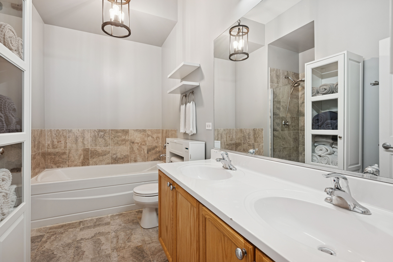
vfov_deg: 72.1
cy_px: 131
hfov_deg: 95.0
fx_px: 180
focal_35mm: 16
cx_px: 196
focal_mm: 16.5
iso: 400
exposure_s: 1/15
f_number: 8
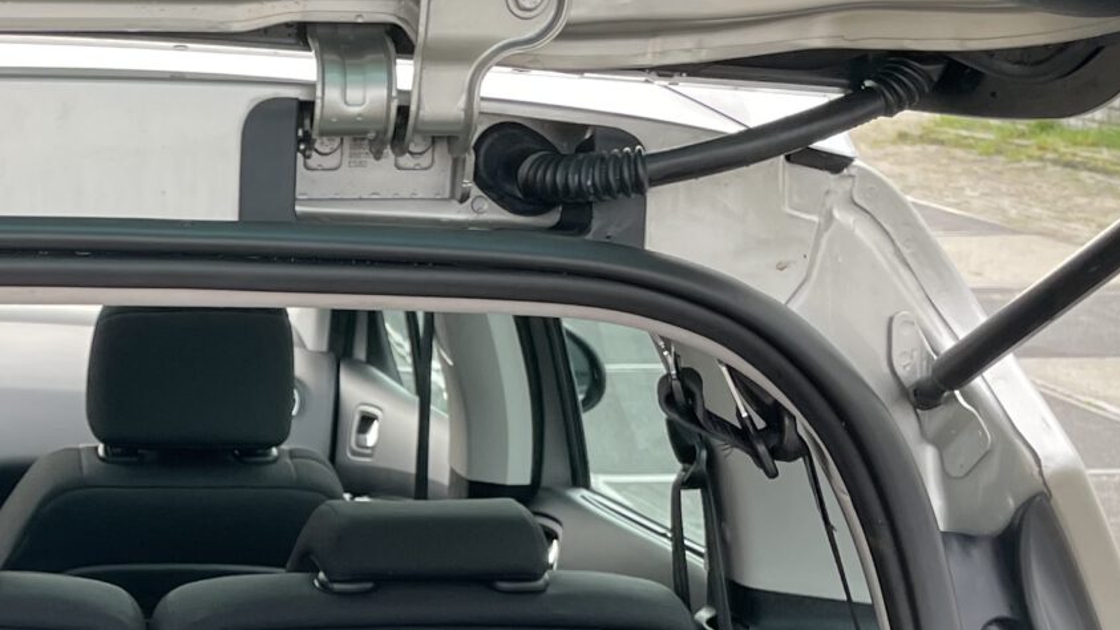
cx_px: -149
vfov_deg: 13.7
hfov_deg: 23.1
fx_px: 2554
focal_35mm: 86
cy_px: 719
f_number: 1.6
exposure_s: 1/193
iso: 32
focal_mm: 4.2
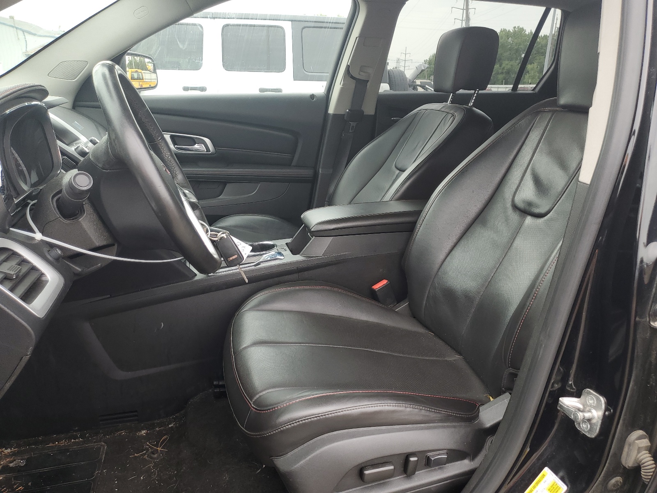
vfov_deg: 53.1
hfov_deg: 67.3
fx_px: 493
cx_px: 328
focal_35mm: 26
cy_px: 246
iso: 50
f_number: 1.5
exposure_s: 1/147
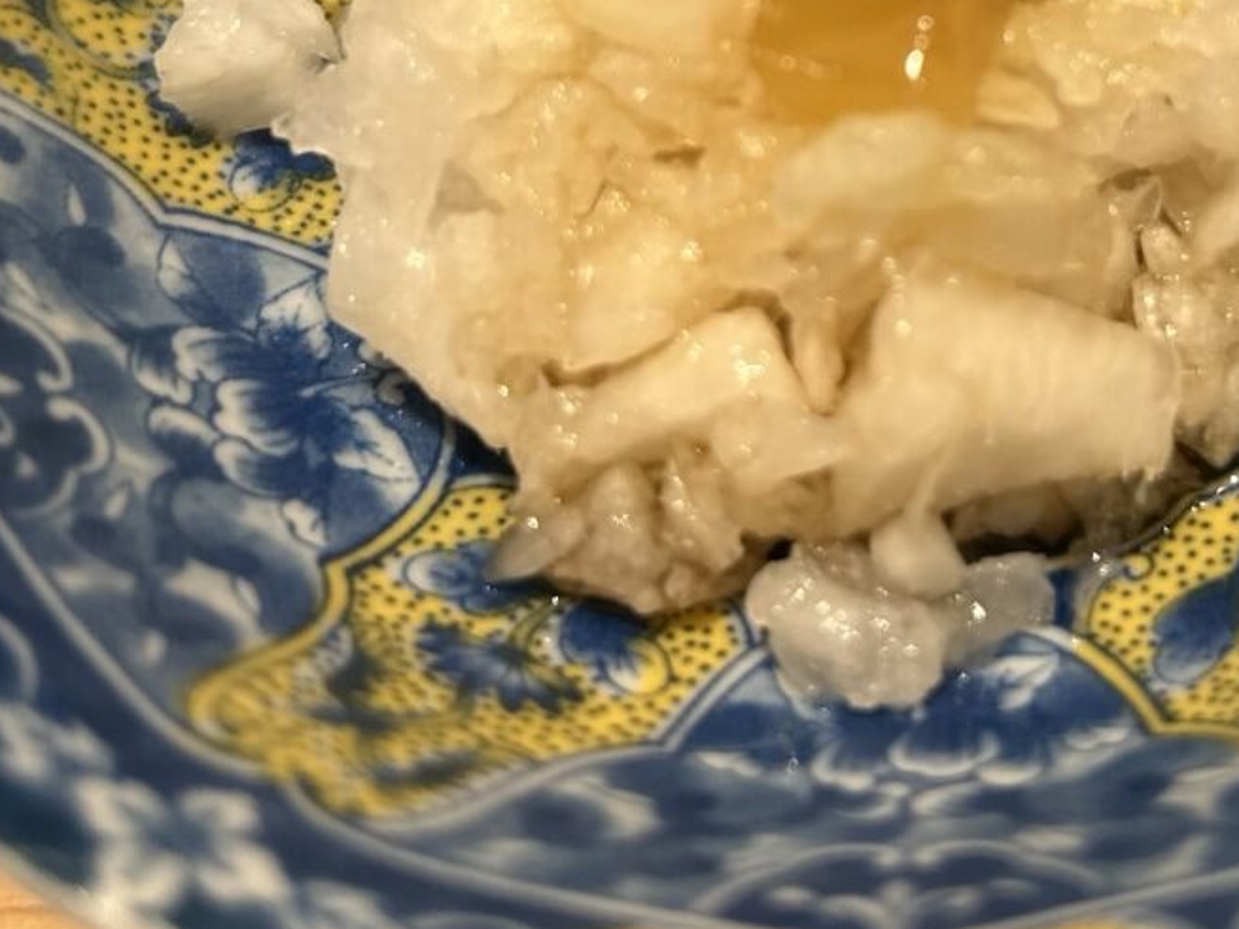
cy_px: 76
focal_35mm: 61
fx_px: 2183
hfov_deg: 31.3
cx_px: 891
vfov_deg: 23.3
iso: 80
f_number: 1.5
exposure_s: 1/50
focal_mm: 5.7
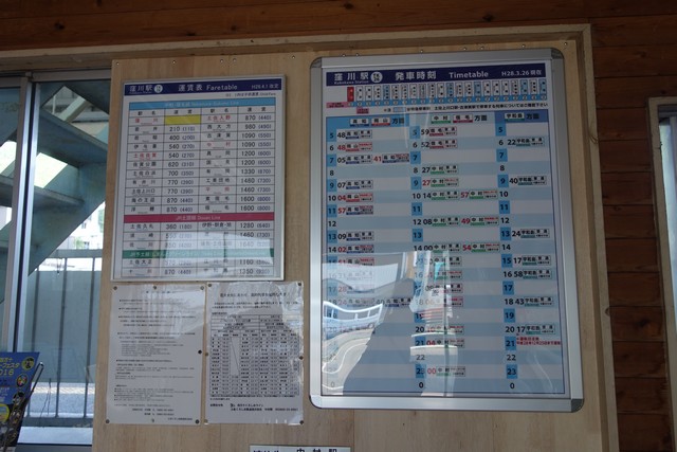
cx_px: 338
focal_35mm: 28
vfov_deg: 46.4
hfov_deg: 65.5
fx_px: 527
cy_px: 226
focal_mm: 10.4
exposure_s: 1/100
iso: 125
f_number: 2
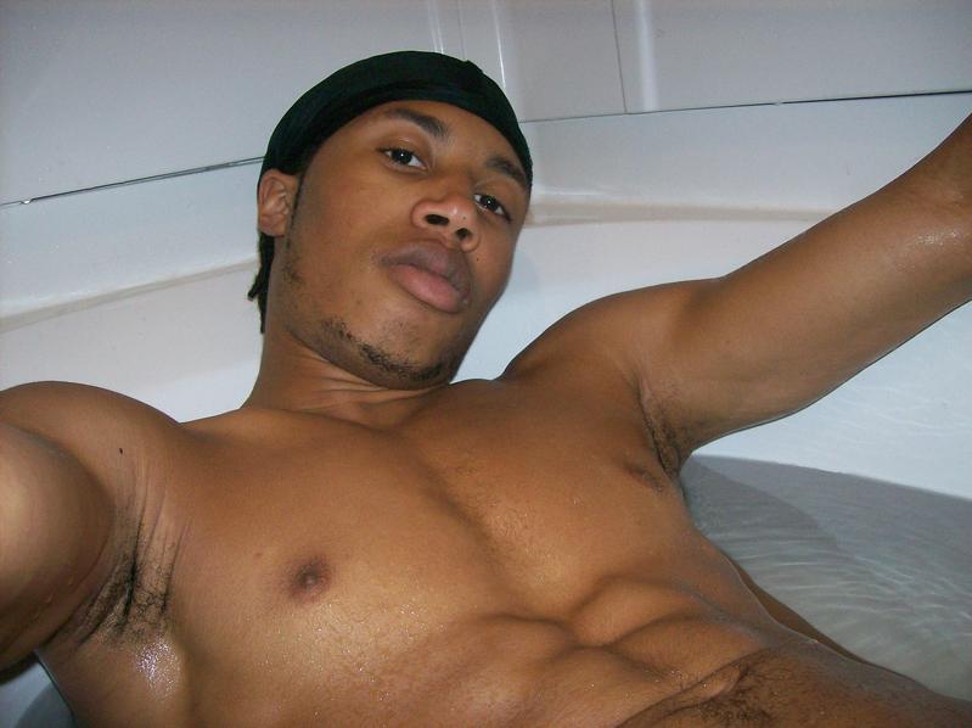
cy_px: 364
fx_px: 1010
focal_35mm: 36
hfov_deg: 51.4
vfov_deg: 39.6
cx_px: 486
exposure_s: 1/64
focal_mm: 6
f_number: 2.7
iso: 140
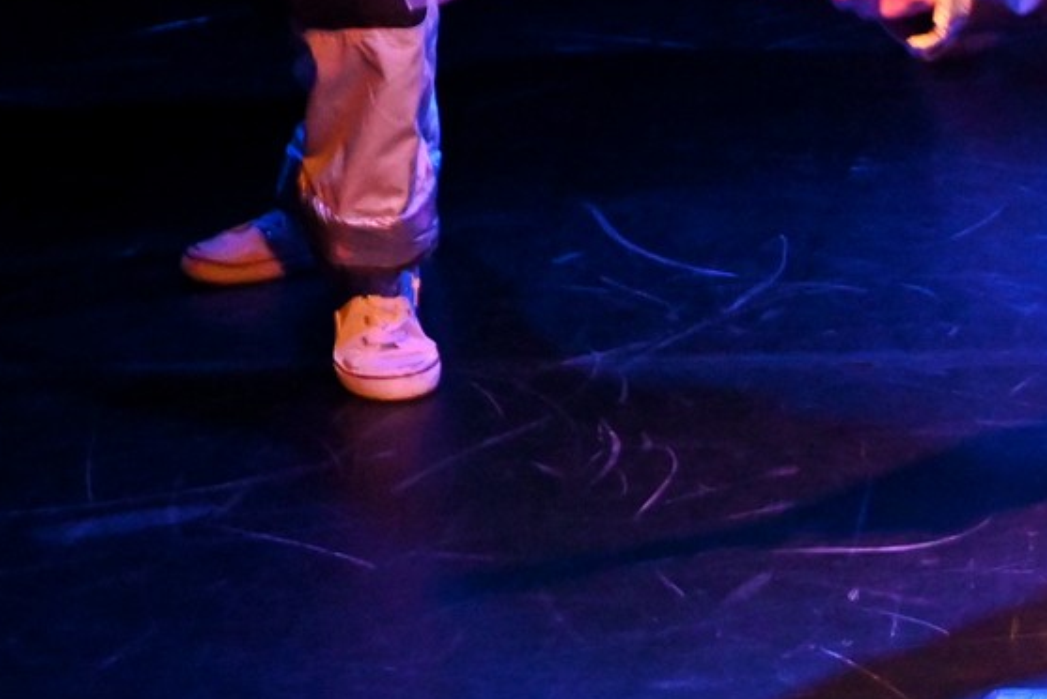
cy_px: -414
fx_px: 4971
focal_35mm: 171
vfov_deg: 7.9
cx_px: 1325
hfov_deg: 11.7
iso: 3200
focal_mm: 31
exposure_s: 1/80
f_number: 3.3
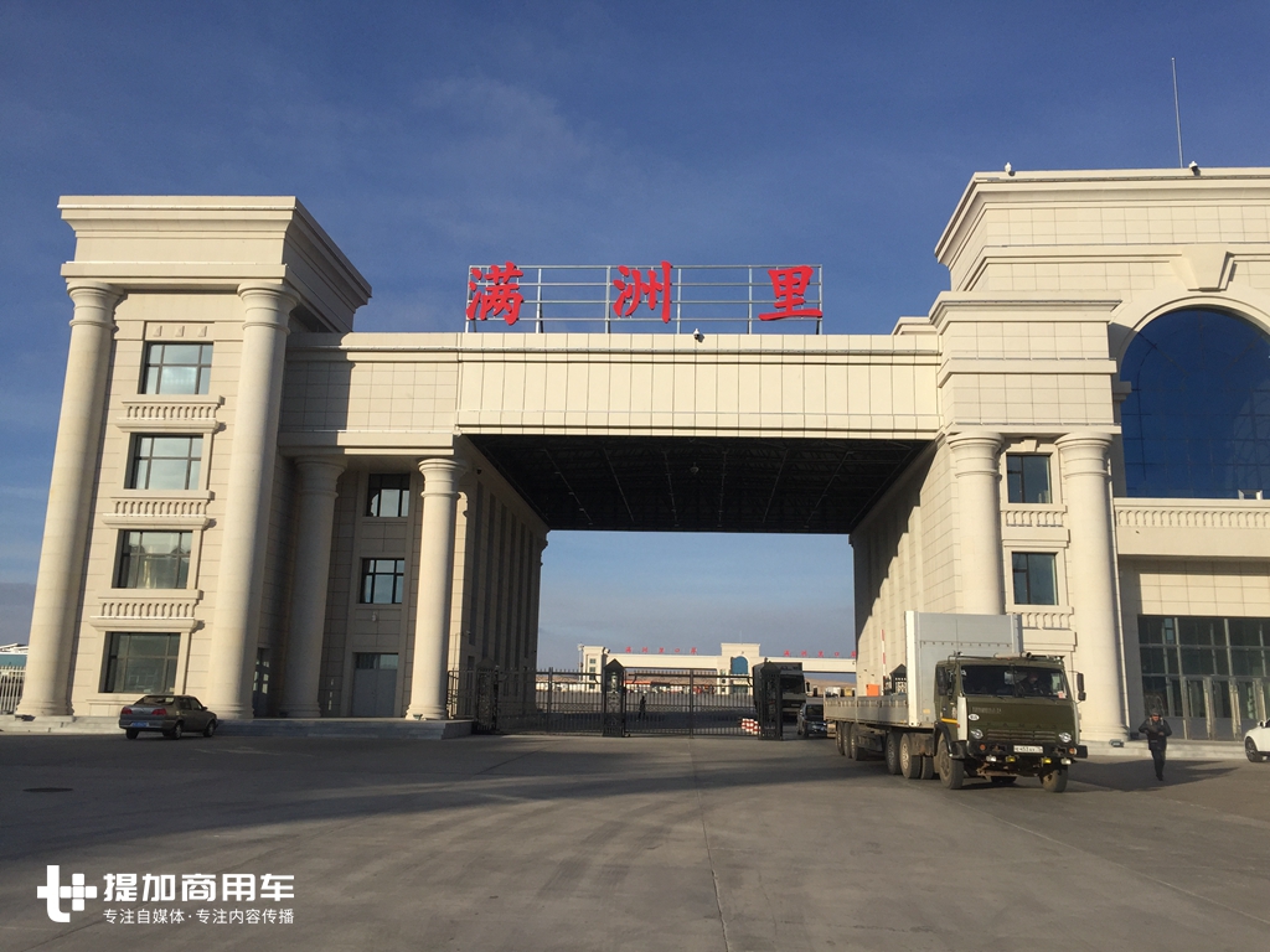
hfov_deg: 61.7
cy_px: 476
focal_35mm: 29
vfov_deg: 48.2
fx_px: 1064
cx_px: 635
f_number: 2.2
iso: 32
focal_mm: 4.15
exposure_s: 1/3049
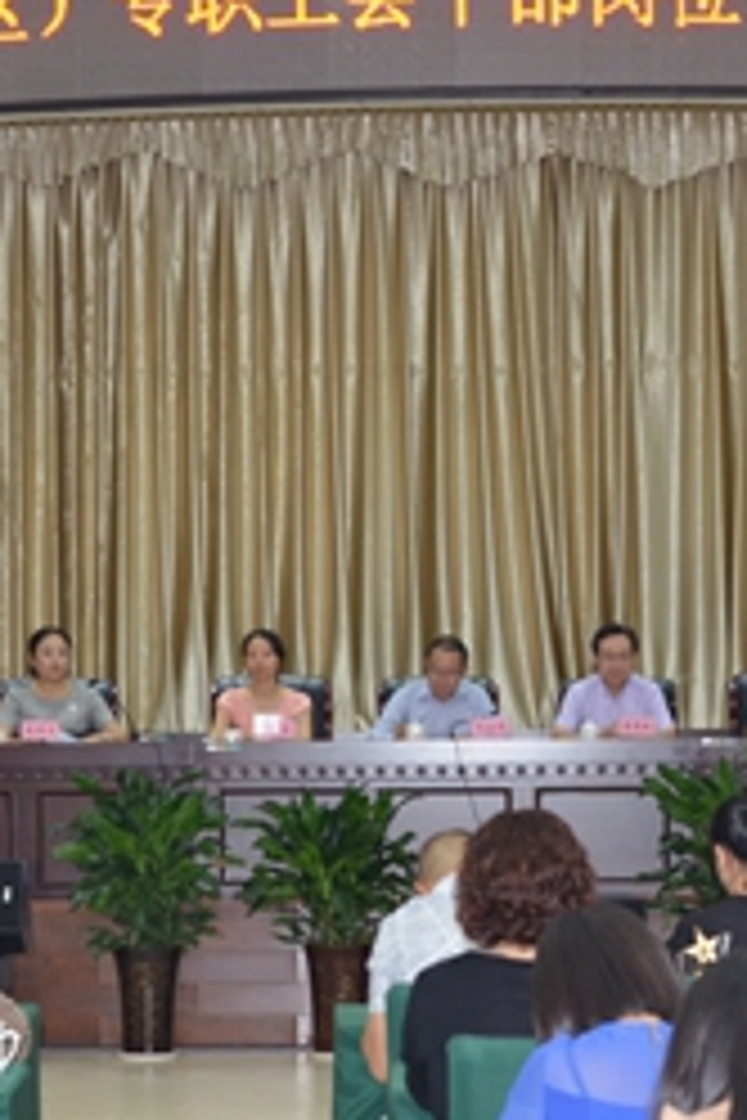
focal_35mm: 108
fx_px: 3361
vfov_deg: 18.9
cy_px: 623
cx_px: 558
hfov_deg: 12.6
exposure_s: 1/60
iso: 1250
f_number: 5.6
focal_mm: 36
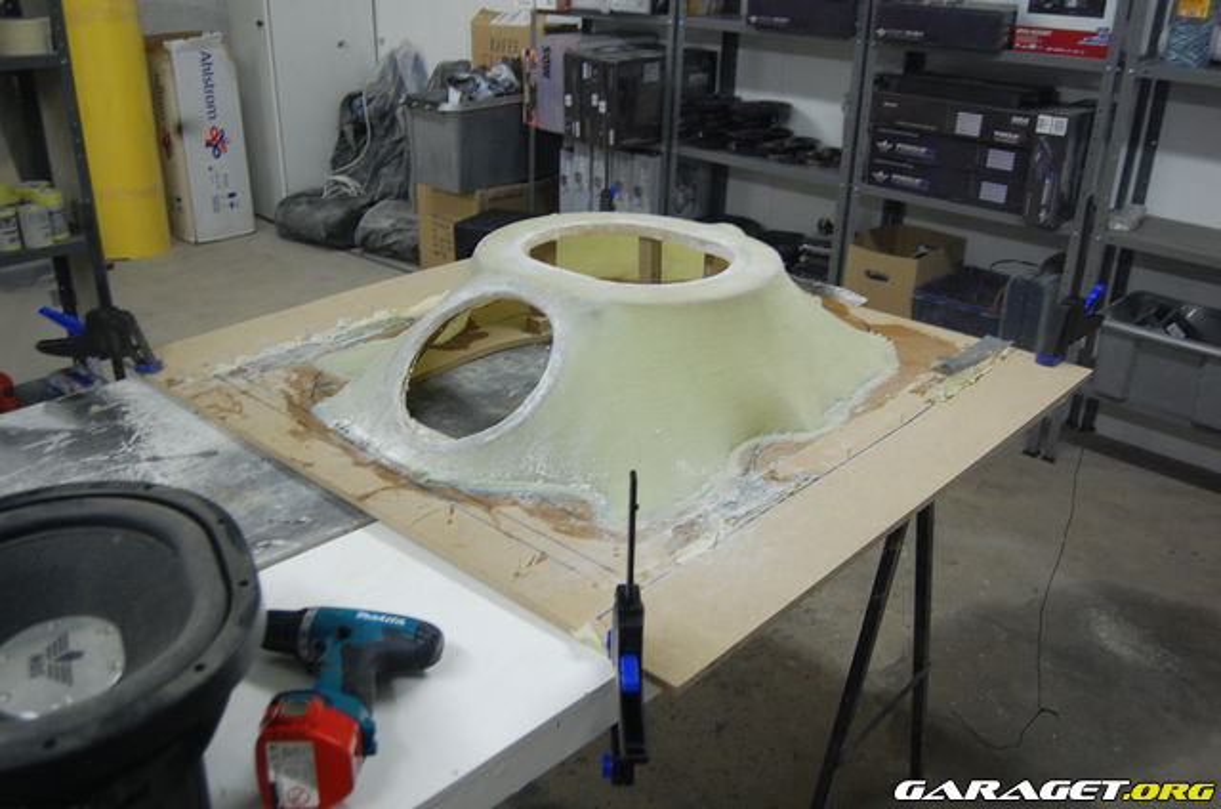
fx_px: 1015
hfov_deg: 62.0
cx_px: 610
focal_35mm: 30
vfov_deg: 43.4
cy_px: 404
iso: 800
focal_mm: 20
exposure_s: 1/25
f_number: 3.8
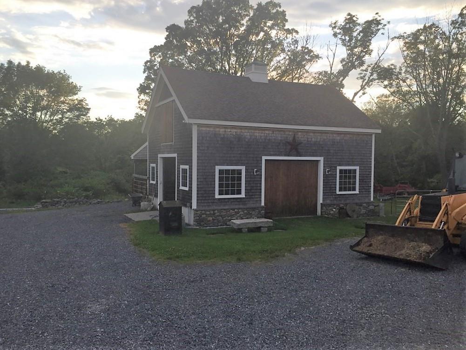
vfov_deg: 48.2
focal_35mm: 29
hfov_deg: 61.7
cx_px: 233
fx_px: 390
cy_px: 175
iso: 32
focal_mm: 4.15
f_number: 2.2
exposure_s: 1/648
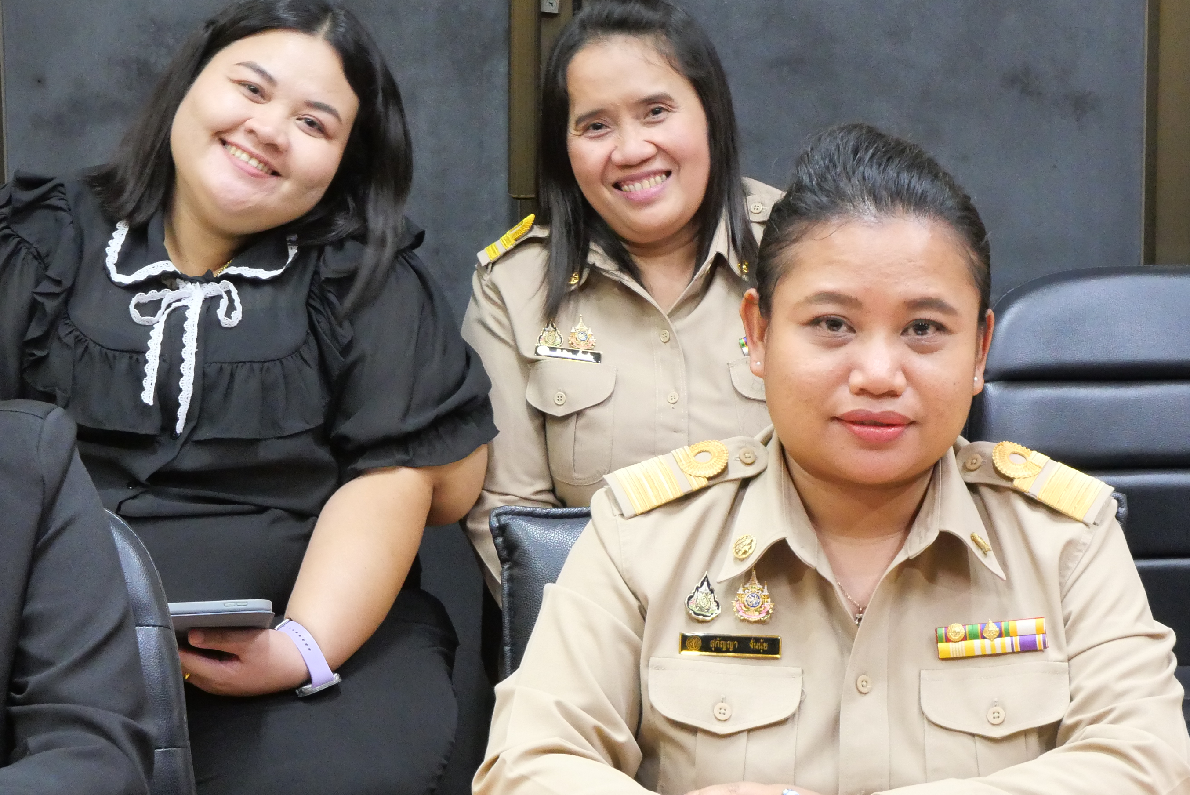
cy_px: 446
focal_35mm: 122
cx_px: 765
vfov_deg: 11.3
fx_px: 4035
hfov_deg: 16.7
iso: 3200
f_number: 7.1
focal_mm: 43
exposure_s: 1/13
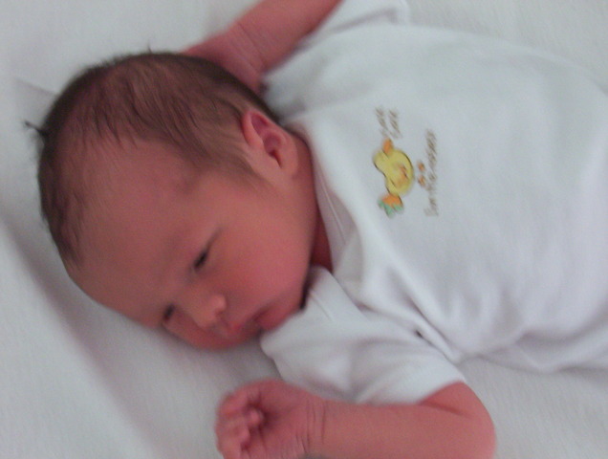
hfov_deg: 30.2
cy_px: 230
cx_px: 304
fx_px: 1127
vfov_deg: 23.0
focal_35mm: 64
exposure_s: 1/30.3
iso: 200
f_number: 3.54
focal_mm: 9.98
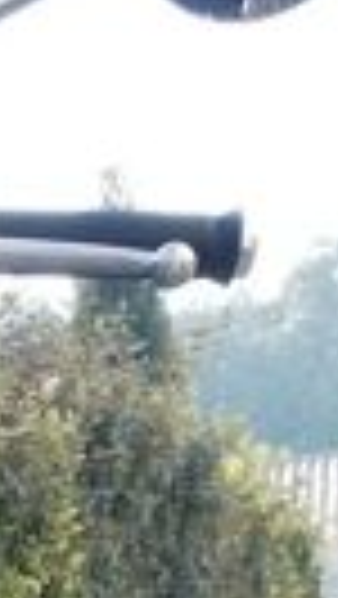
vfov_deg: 13.6
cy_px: 1183
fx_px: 2163
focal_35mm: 136
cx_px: -527
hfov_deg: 8.1
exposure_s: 1/154
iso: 50
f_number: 2.2
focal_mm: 3.81
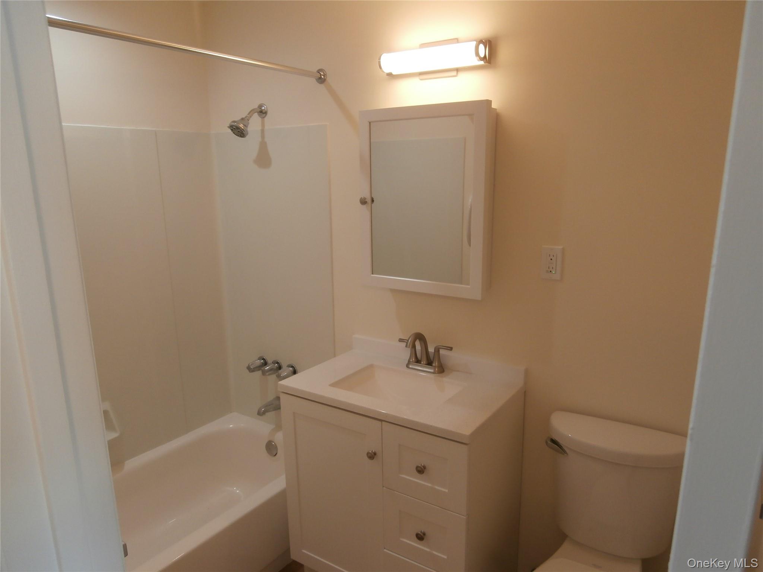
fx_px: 529
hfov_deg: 71.6
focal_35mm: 24
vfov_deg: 56.8
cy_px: 286
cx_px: 382
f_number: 3
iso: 100
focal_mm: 4.2
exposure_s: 1/30
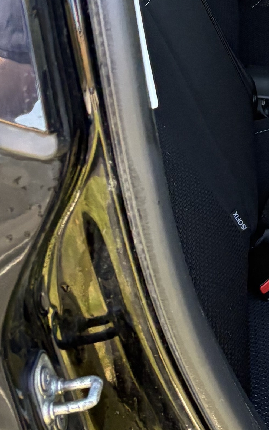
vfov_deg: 20.5
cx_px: 558
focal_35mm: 99
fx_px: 1161
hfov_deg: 11.7
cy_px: 38
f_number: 1.6
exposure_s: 1/151
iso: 125
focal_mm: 5.96
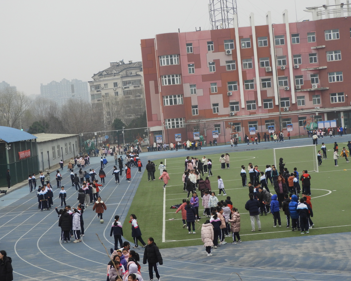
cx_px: 174
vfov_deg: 15.5
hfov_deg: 19.4
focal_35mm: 99
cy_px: 140
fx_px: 1029
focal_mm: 17
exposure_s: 1/60
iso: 200
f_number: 4.8
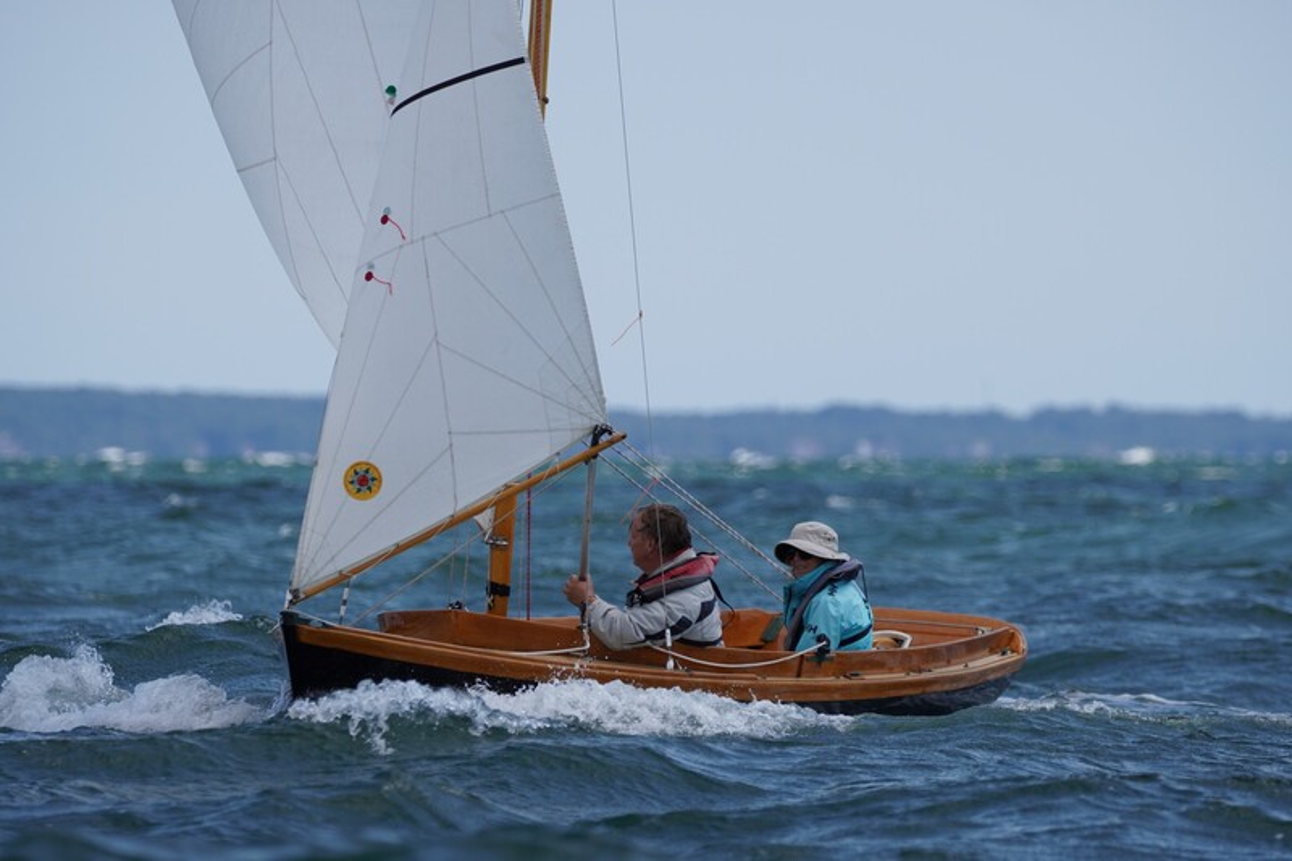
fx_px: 18675
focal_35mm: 520
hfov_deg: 4.0
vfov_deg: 2.6
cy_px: 430
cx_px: 646
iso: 200
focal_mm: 347
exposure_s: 1/1250
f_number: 5.6
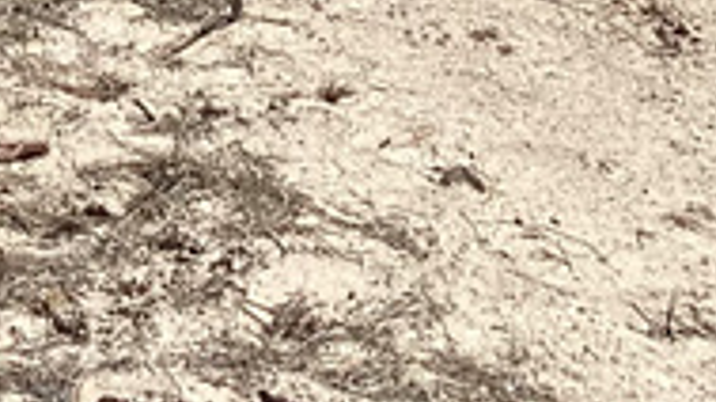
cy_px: -1005
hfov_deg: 11.5
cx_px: -182
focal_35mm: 183
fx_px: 3472
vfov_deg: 5.9
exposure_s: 1/1852
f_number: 2.4
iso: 25
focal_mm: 3.3
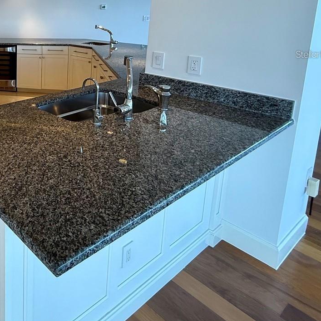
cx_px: -25
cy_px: 54
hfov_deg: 44.9
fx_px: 294
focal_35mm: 28
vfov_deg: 52.7
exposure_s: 1/120
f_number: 2.2
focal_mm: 2.22
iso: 125
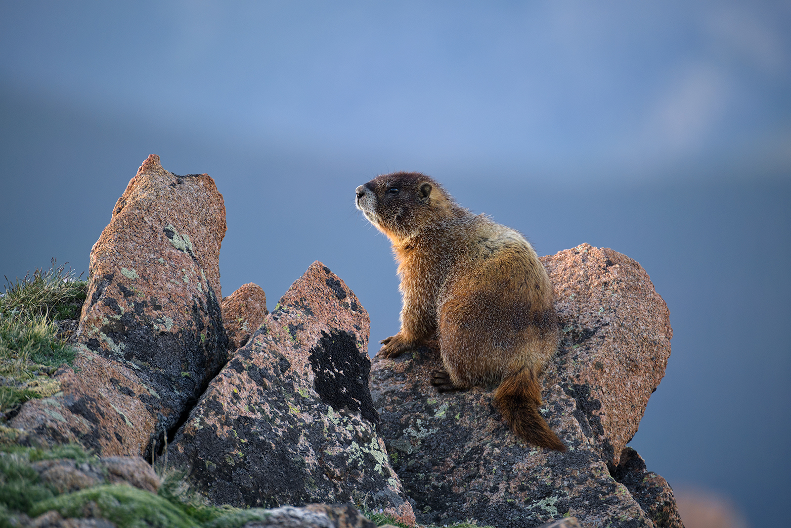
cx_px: 396
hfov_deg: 3.4
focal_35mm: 600
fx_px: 13184
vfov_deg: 2.3
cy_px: 264
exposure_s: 1/500
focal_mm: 400
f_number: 5.6
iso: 1000
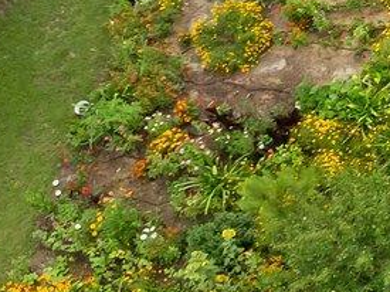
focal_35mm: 179
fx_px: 2016
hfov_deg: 8.6
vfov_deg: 7.9
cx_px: 1276
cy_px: -274
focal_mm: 12.29
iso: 100
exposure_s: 1/320
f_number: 5
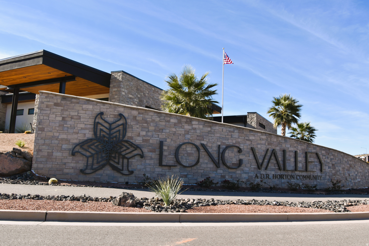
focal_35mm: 30
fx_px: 307
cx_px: 184
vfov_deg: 43.6
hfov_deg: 61.9
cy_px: 123
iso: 200
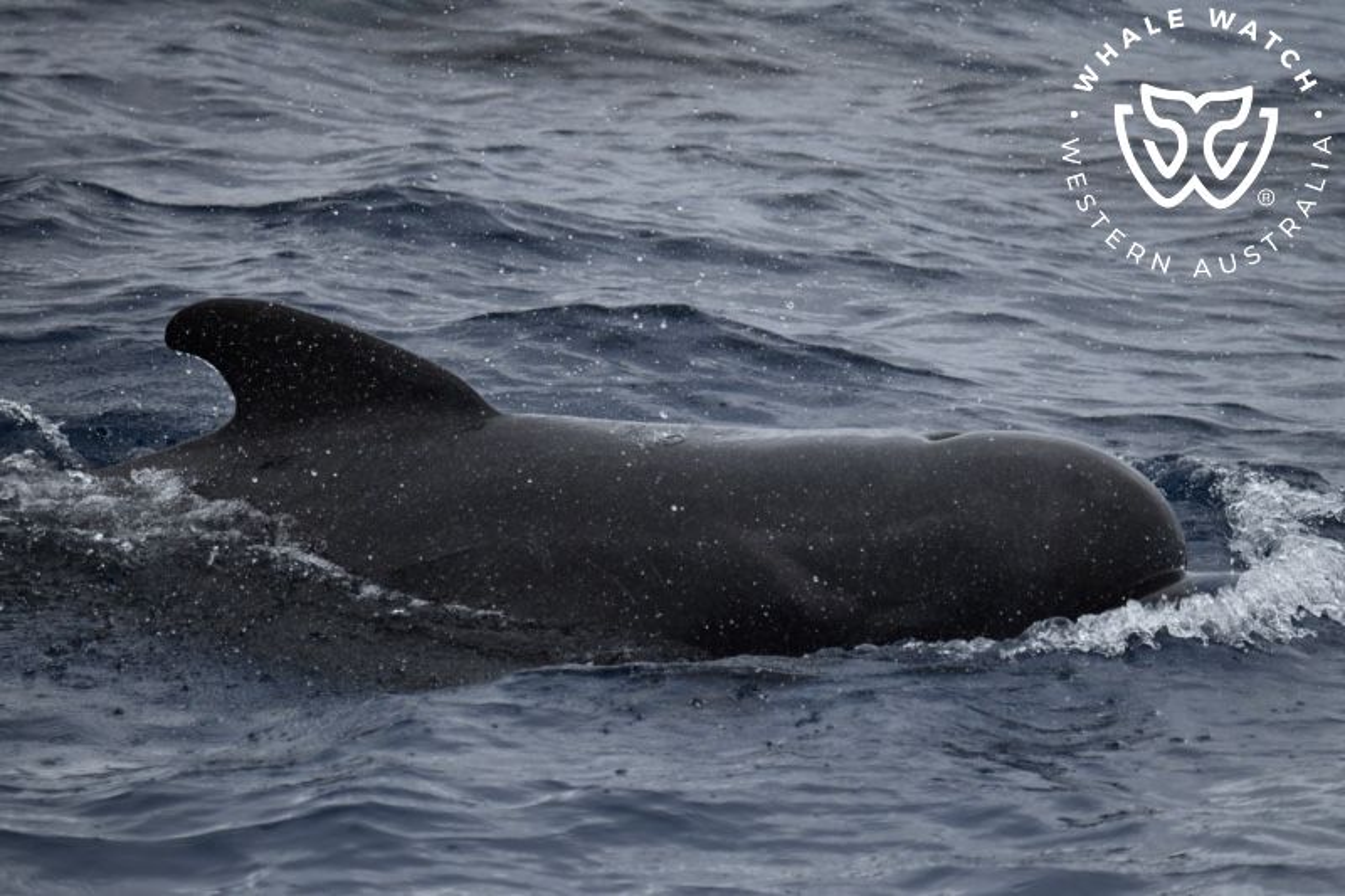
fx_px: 16808
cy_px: 448
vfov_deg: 3.1
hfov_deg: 4.6
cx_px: 672
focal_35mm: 450
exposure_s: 1/8000
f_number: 6
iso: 1400
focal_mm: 450
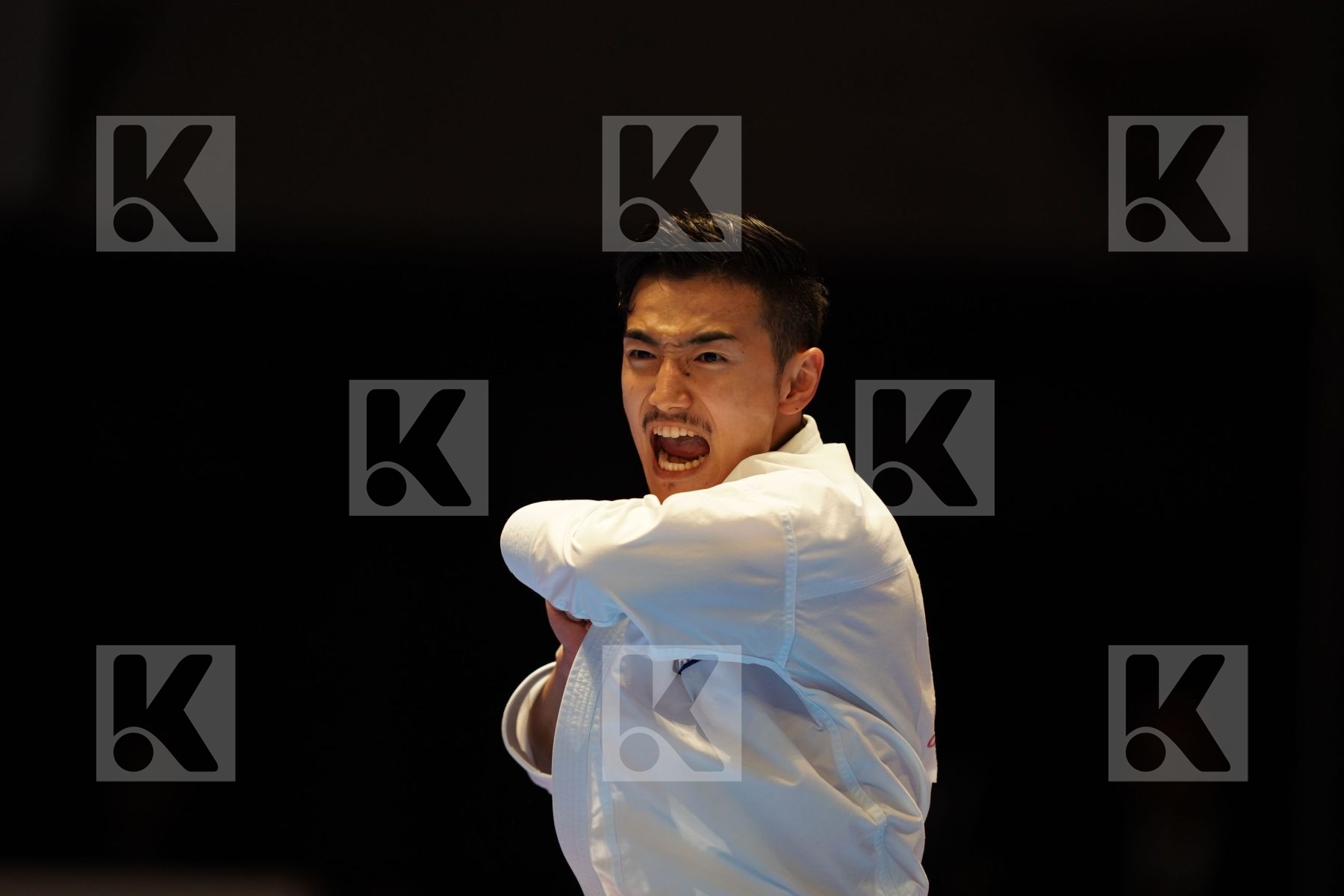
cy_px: 448
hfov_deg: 5.2
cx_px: 672
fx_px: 14932
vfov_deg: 3.4
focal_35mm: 400
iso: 1000
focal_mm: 400
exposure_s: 1/500
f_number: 2.8
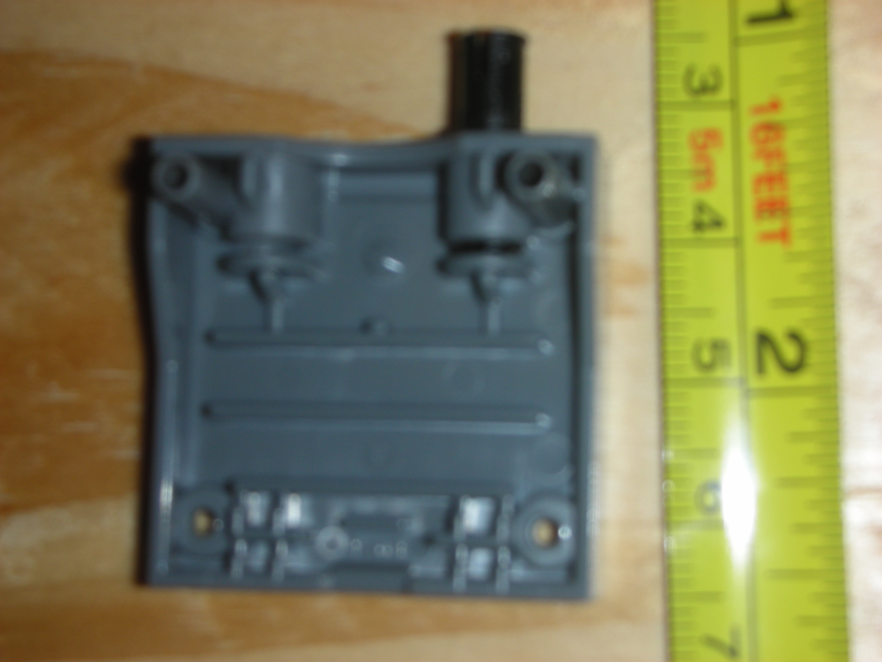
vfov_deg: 20.2
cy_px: 331
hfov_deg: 26.7
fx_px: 1860
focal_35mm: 73
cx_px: 441
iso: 50
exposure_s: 1/120
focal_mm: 12.2
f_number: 12.4
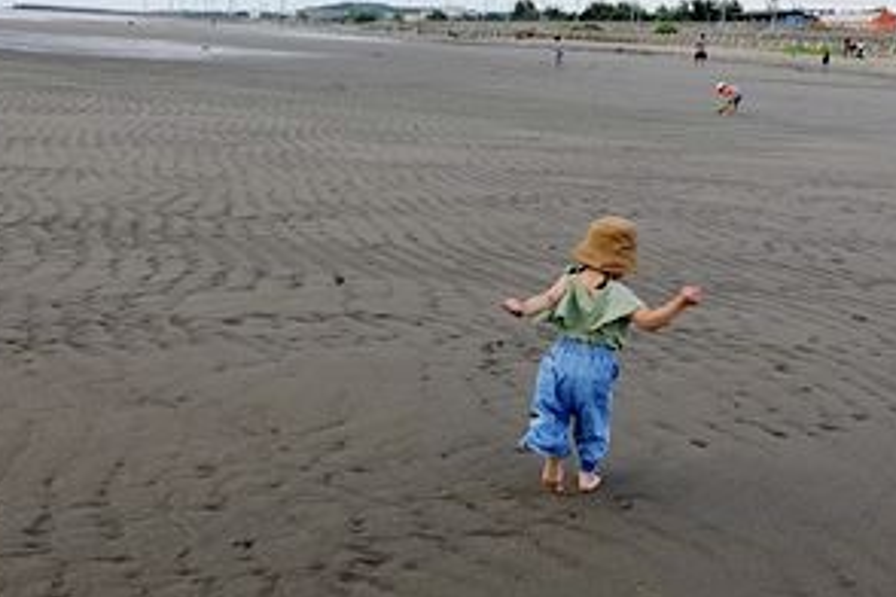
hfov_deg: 37.5
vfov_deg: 25.4
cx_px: 457
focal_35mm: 53
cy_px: 190
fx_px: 1319
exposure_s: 1/200
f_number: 3.2
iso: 125
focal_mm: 9
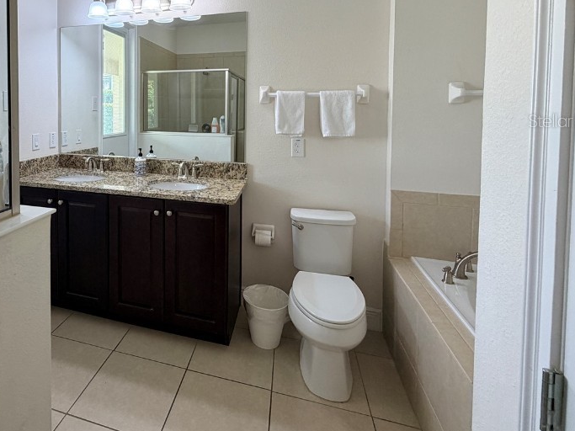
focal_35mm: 21
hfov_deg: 75.7
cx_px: 177
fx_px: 349
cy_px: 120
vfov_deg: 60.7
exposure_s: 1/120
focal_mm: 2.22
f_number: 2.2
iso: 160
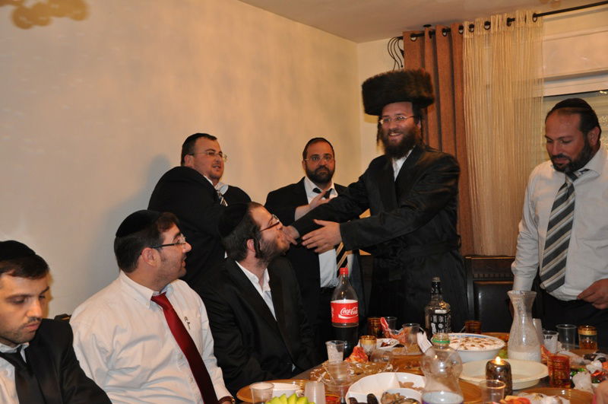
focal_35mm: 38
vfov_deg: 35.4
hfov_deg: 51.3
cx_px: 304
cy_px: 202
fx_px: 632
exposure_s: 1/60
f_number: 4
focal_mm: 25
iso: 800
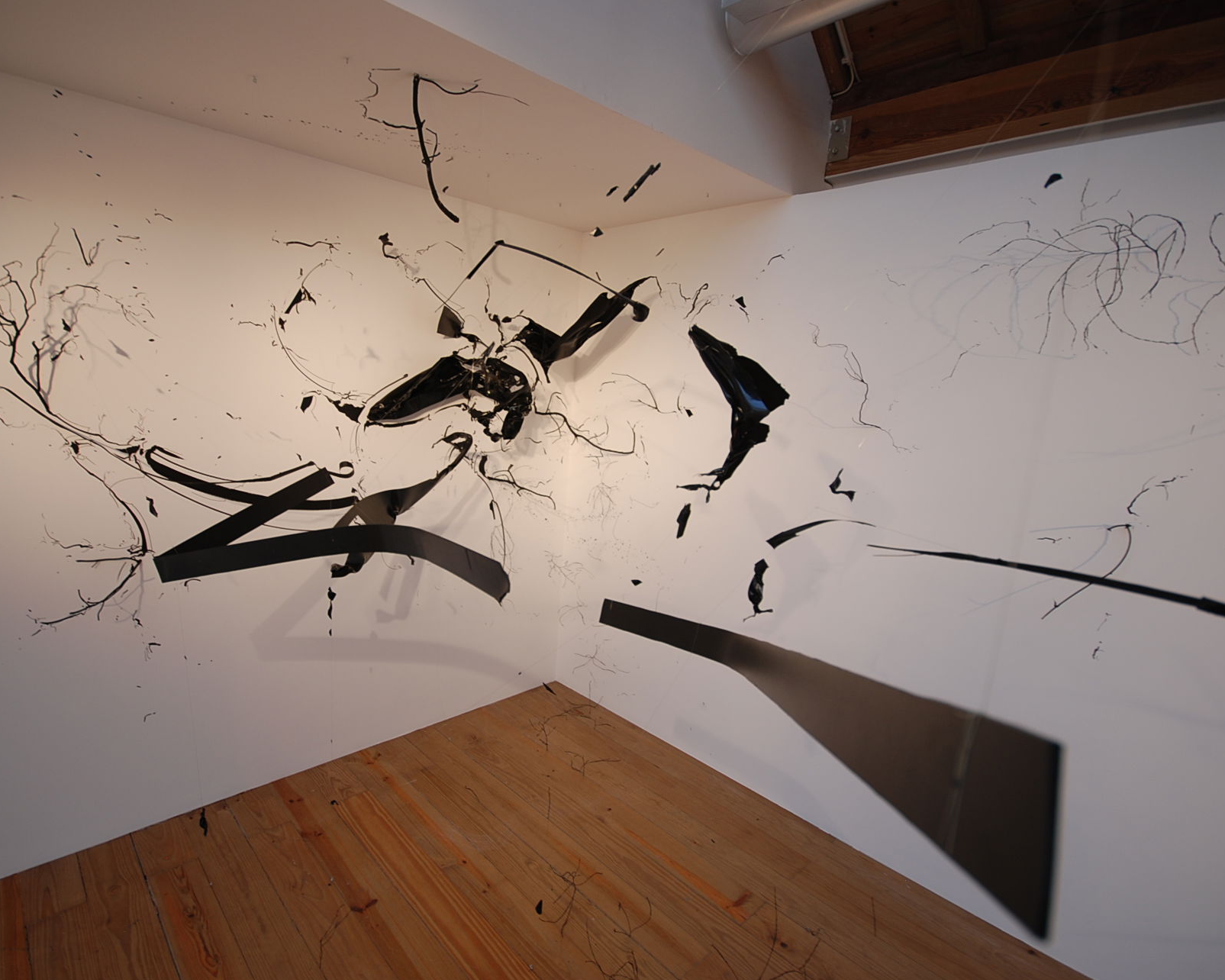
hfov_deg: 89.4
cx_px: 557
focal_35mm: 17
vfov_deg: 77.0
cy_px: 488
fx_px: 616
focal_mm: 10
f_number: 5.6
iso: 100
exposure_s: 1/15
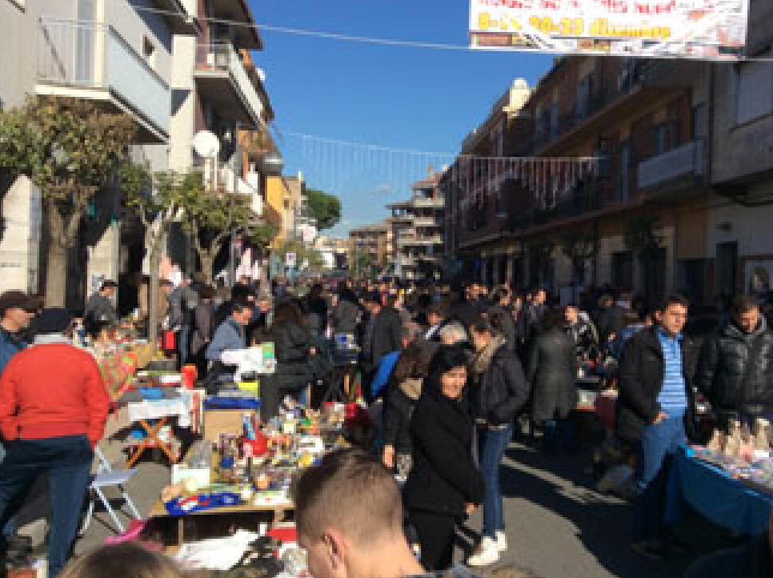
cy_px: 261
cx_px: 428
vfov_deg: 35.0
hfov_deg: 45.8
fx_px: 914
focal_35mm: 41
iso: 32
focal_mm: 3.3
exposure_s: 1/1908
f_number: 2.4
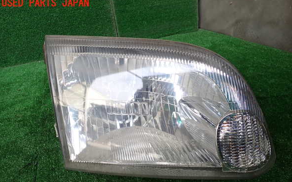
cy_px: 108
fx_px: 215
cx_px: 148
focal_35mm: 27
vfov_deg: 45.8
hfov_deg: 68.4
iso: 100
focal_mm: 4.5
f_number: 2.8
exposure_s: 1/100
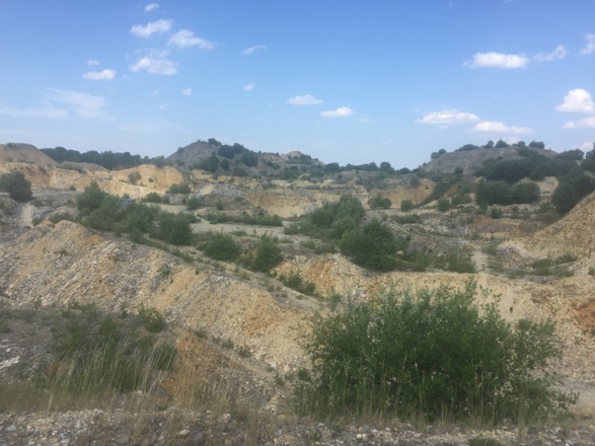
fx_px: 498
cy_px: 223
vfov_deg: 48.2
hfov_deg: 61.7
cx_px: 298
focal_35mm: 29
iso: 32
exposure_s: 1/1364
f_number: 2.2
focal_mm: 4.15
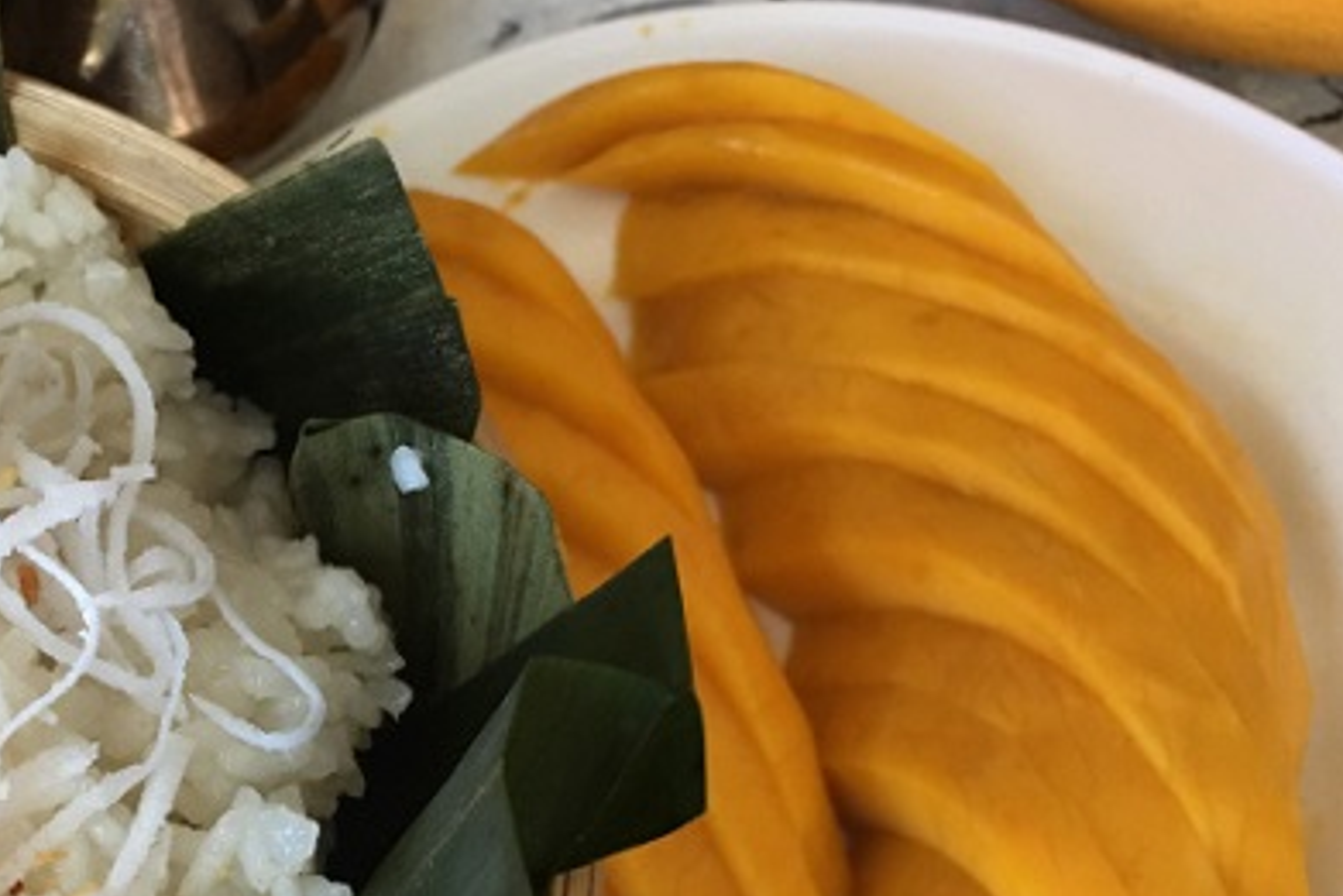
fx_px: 2015
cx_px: 258
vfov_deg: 24.3
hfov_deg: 35.6
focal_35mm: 54
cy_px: 819
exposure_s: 1/15
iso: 50
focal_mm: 4.15
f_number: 2.2
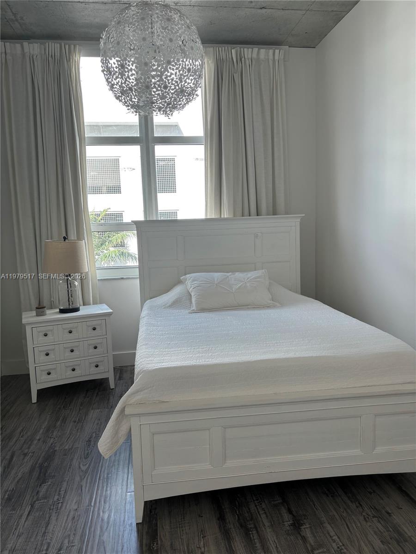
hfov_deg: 53.1
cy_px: 277
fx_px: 417
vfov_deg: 67.3
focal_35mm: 26
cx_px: 208
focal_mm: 5.96
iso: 40
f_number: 1.6
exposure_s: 1/247
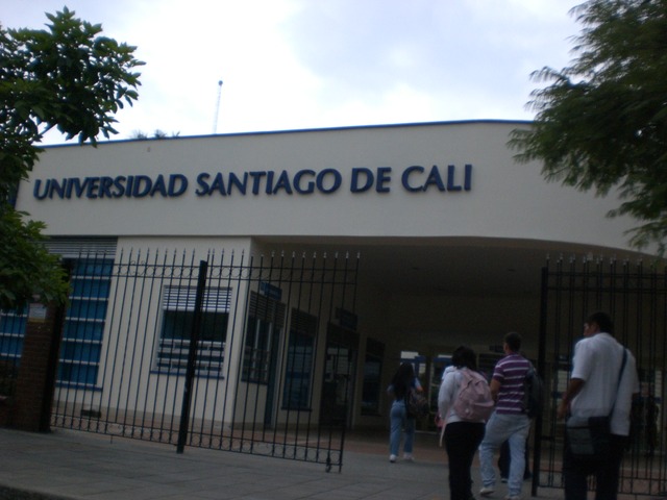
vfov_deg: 37.7
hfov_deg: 49.0
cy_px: 250
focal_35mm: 38
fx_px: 732
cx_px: 334
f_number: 3.1
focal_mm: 6.3
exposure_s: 1/100
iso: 200
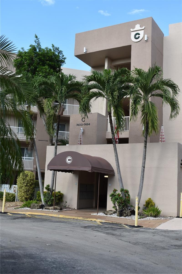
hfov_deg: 31.9
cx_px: 91
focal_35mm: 42
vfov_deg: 46.4
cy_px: 137
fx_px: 319
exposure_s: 1/250
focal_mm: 28
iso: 180
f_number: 8
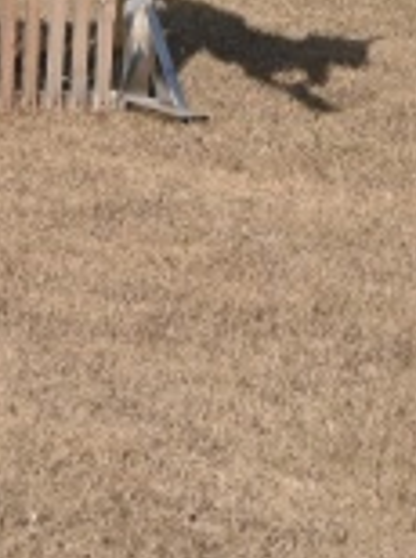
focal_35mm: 270
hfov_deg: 5.5
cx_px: 250
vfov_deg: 7.2
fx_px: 4338
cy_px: -303
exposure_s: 1/1000
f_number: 5.3
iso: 160
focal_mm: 36
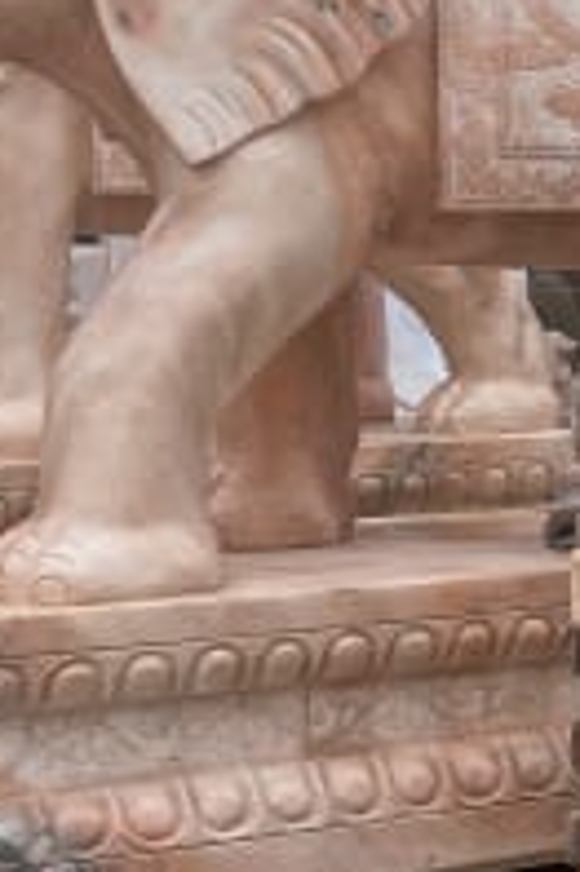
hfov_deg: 10.0
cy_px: 531
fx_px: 2663
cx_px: 1598
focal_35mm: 110
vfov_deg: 18.6
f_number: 1.8
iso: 50
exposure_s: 1/121
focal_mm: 4.25
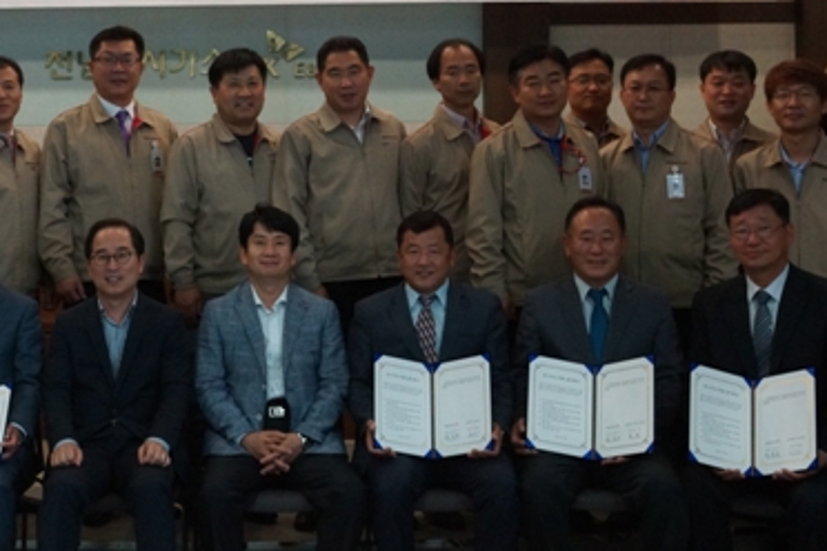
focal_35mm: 62
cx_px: 187
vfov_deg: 21.7
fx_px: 1424
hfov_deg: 31.7
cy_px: 143
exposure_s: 1/160
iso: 1600
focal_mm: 24
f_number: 3.5
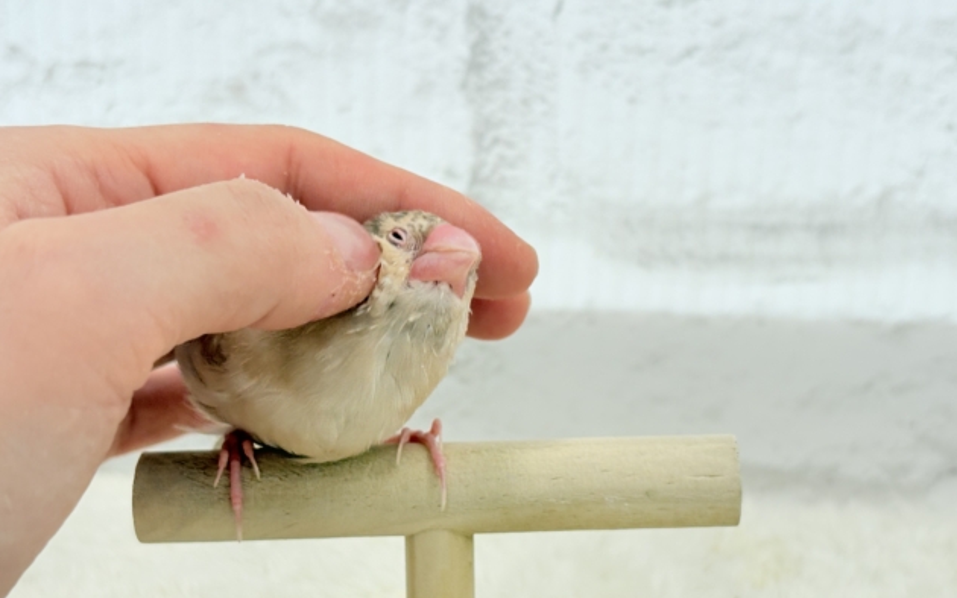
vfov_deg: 23.1
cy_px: 325
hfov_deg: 36.3
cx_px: 485
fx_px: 1461
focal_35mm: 56
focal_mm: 5.96
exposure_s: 1/100
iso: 50
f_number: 1.6
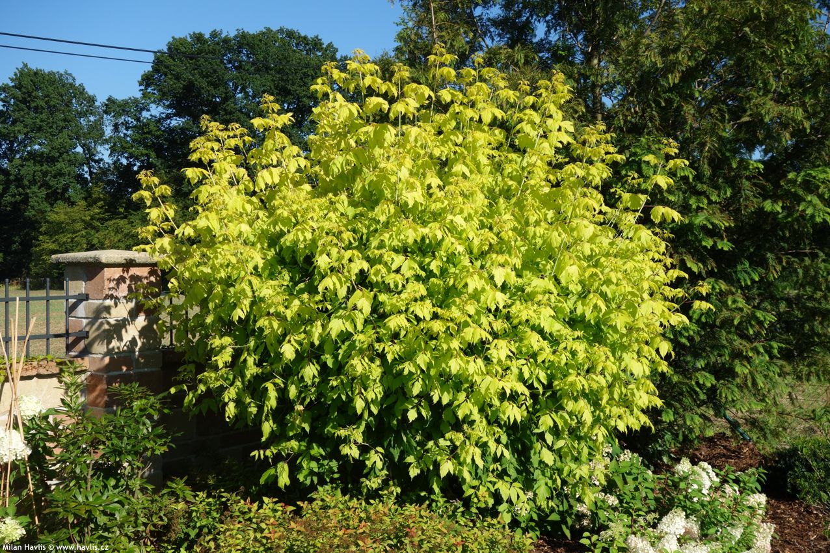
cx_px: 415
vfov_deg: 31.2
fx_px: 991
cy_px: 276
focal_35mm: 43
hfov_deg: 45.4
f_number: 5.6
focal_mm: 15.82
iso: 125
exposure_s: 1/640
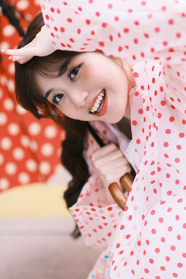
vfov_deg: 16.0
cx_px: 93
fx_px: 992
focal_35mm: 128
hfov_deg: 10.7
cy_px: 140
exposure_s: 1/1600
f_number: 1.8
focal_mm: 85
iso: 1250
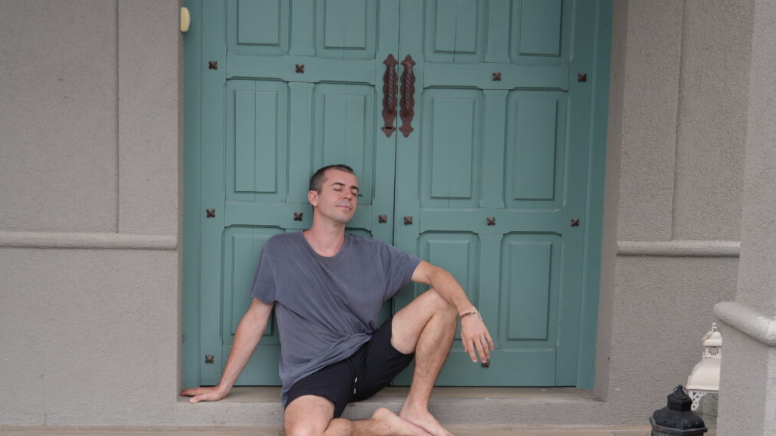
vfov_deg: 23.5
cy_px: 222
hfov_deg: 40.6
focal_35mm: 51
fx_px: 1049
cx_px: 386
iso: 100
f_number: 5
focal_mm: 32
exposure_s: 1/200
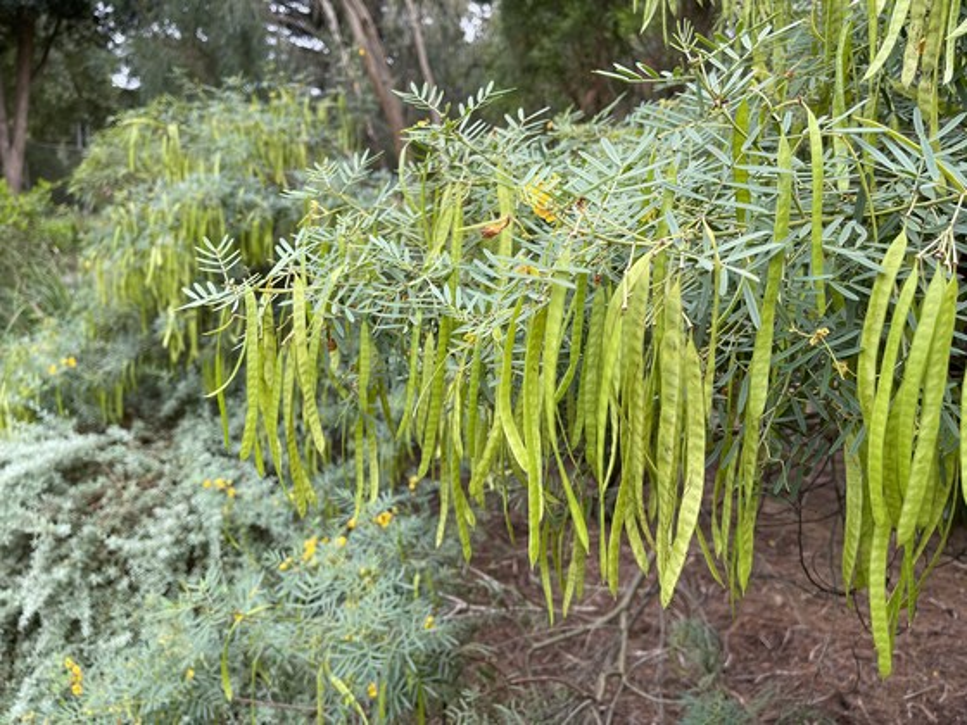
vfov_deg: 53.1
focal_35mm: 26
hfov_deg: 67.3
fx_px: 726
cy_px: 362
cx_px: 484
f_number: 1.6
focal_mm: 5.1
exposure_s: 1/331
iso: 32
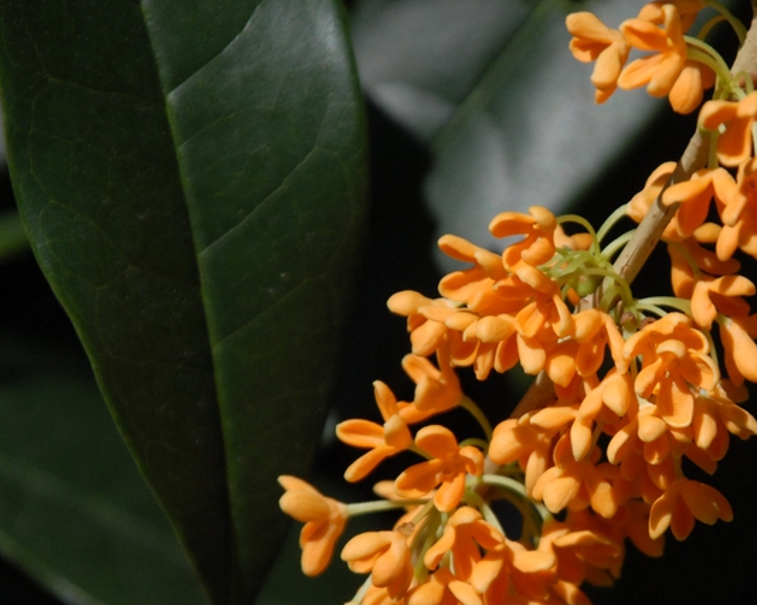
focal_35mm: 676
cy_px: 368
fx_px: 15143
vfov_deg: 2.3
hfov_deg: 2.9
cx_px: 631
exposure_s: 1/250
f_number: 8
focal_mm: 250
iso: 400
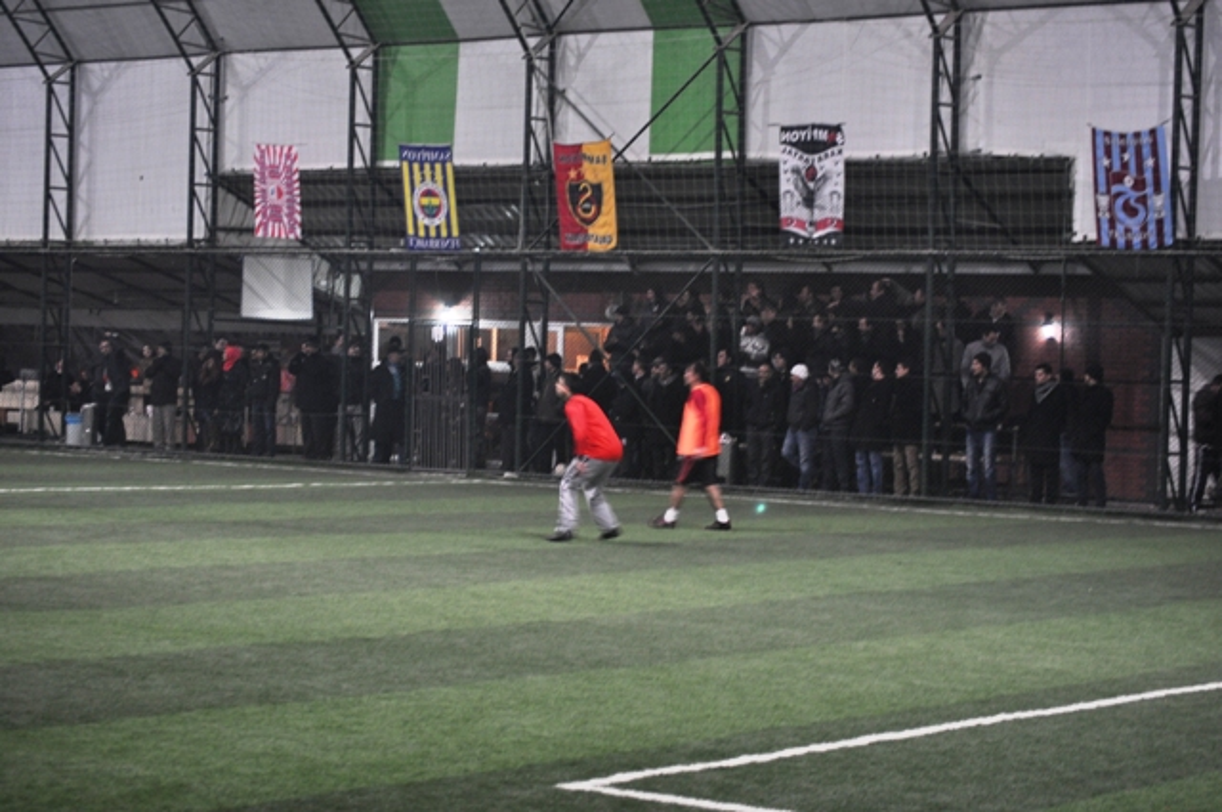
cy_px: 406
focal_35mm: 82
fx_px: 2797
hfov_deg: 24.6
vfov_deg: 16.5
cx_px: 611
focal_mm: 55
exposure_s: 1/15
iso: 800
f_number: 4
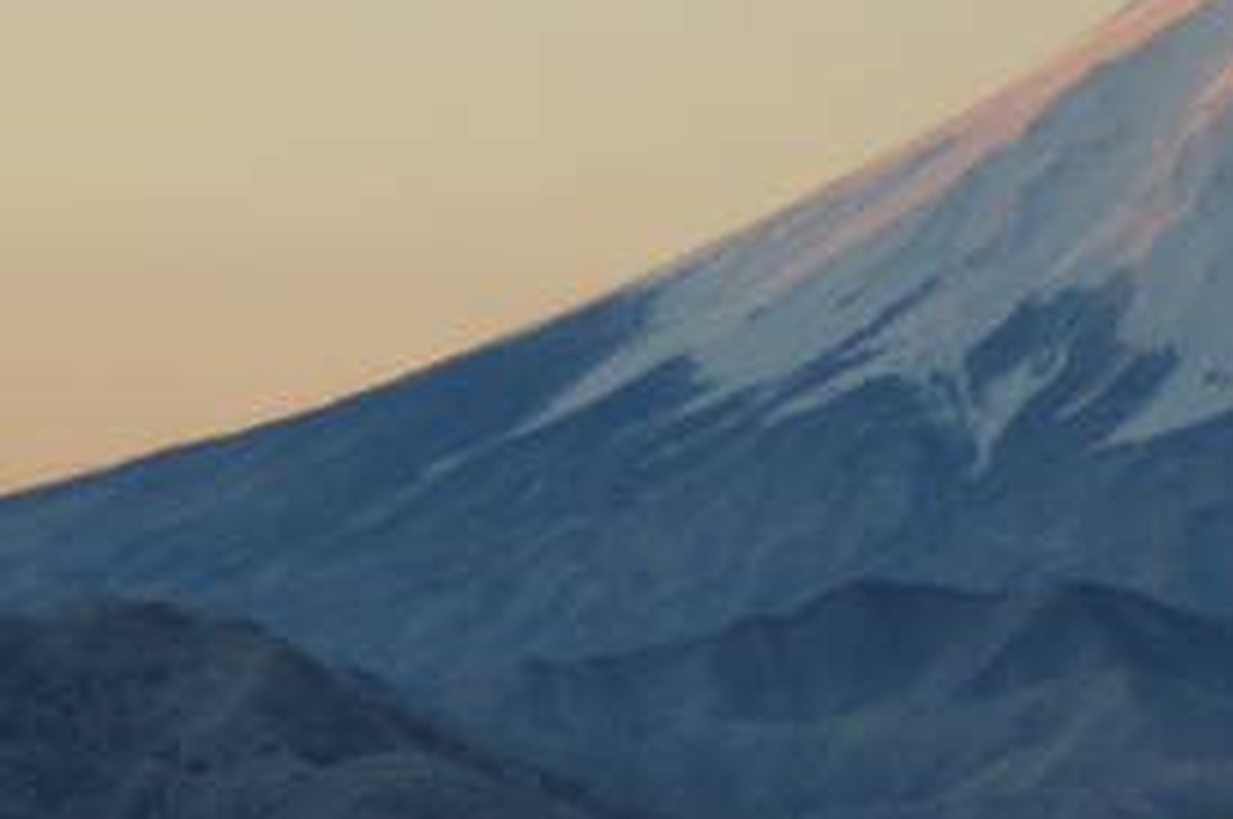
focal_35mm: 438
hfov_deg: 4.7
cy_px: 616
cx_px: 720
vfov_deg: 3.1
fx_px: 14984
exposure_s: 1/160
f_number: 4
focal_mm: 100
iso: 125
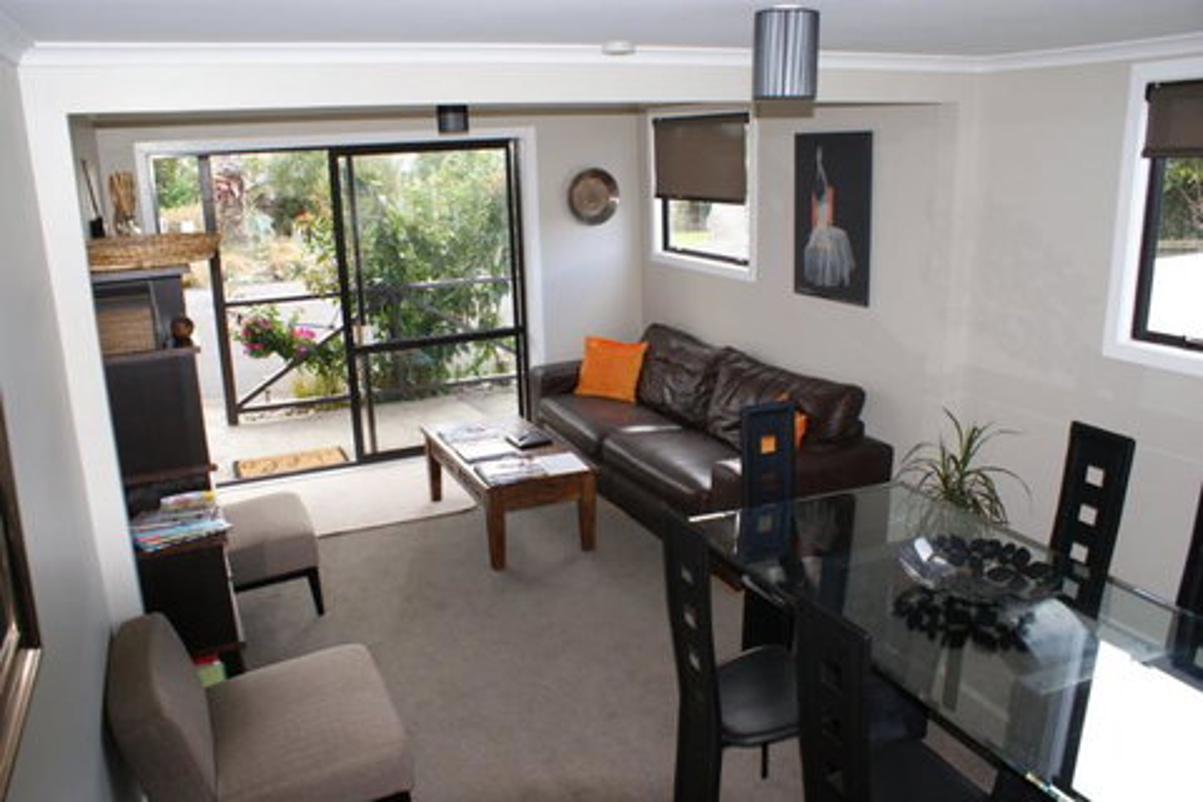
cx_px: 602
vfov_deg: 47.9
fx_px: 902
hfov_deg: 67.4
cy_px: 401
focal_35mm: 27
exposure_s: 1/80
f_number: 5.6
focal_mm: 18
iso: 400
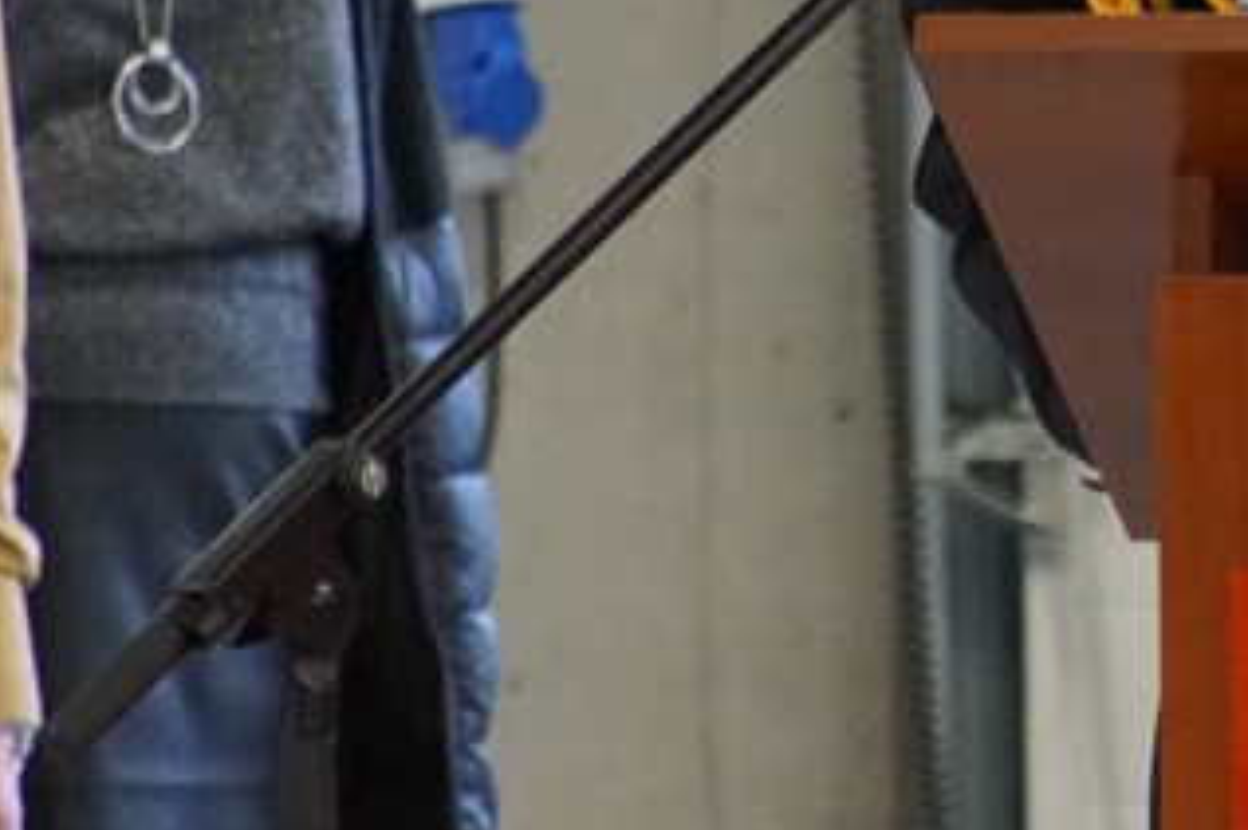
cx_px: 1413
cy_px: -106
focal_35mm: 1137
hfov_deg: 1.8
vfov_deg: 1.2
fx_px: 39394
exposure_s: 1/100
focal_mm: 200
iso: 3200
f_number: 6.3
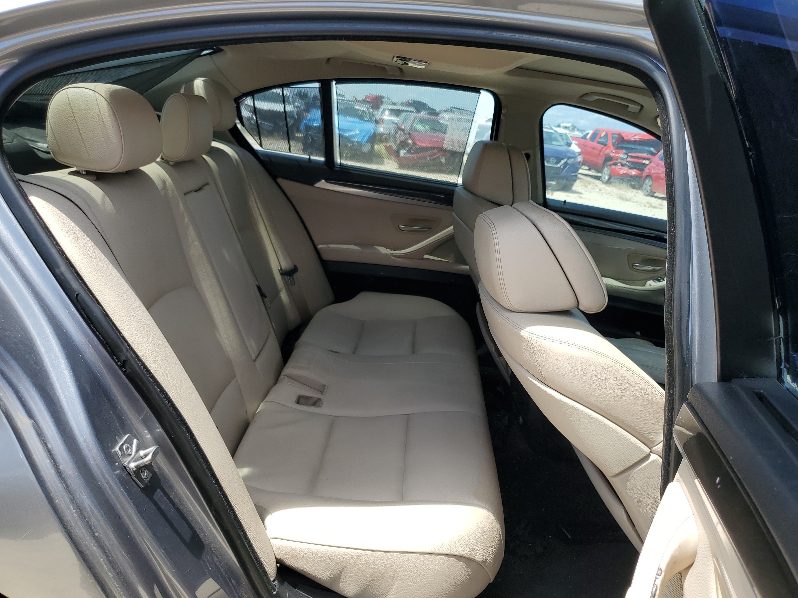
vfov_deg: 53.1
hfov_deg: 67.3
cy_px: 299
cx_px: 399
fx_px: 599
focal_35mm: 26
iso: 50
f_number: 1.5
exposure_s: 1/1111
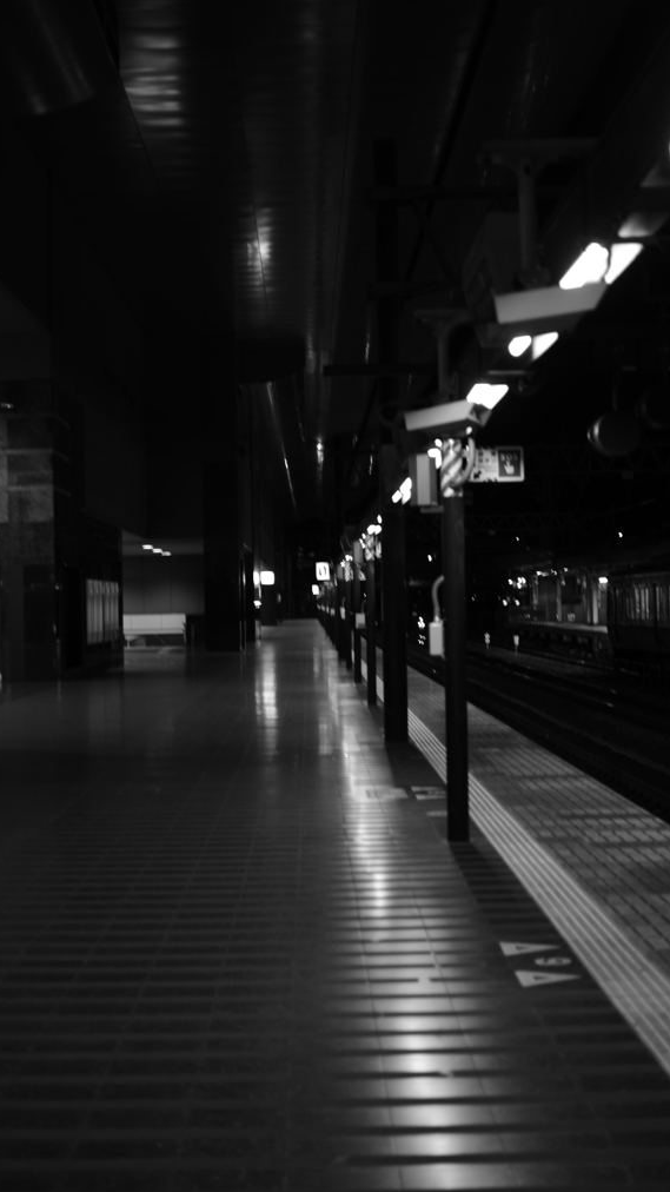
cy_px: 592
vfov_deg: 37.5
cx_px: 317
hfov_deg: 21.6
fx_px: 1754
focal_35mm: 56
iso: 100
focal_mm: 35
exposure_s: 1/20
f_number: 1.8
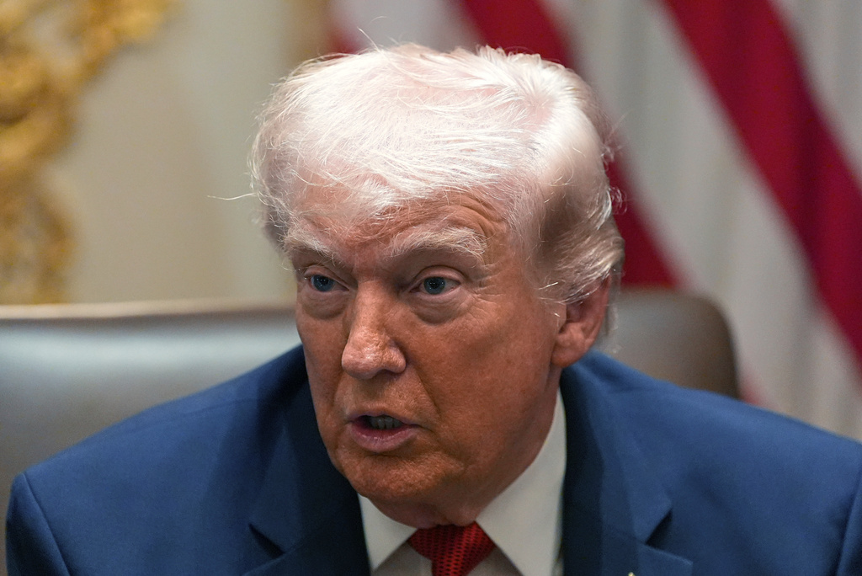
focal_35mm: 300
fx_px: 7187
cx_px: 431
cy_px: 288
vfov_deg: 4.6
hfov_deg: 6.9
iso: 5000
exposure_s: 1/320
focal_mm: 200
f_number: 2.8
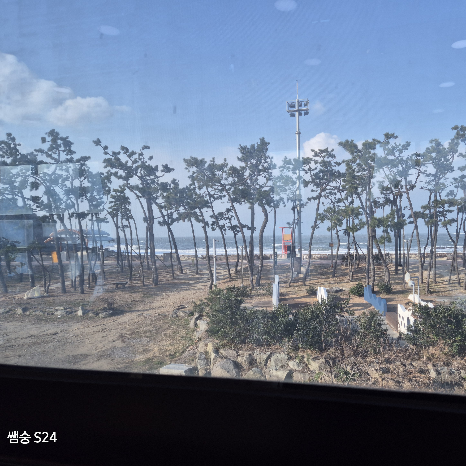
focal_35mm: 28
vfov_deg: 57.3
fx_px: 426
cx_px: 298
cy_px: 235
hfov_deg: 56.4
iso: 25
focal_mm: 5.4
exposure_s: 1/306
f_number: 1.8
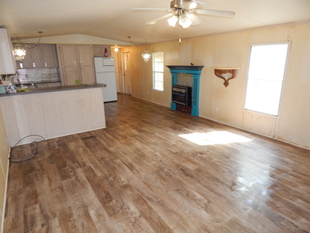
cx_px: 155
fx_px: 206
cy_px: 116
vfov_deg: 58.9
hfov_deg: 73.9
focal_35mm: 23
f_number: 3
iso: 200
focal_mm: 4
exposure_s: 1/40
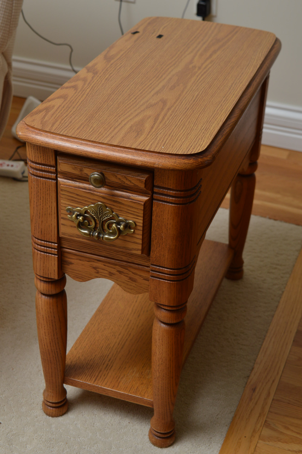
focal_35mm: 60
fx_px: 756
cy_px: 227
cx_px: 151
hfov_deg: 22.6
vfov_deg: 33.4
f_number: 6.3
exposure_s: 1/125
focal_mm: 40
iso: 200
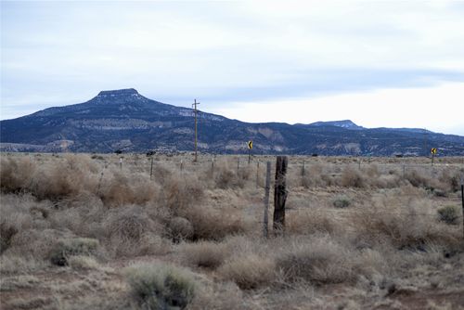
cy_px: 155
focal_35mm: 50
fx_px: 645
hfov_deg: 39.6
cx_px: 232
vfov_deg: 27.0
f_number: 2.5
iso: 100
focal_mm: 50
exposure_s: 1/1250
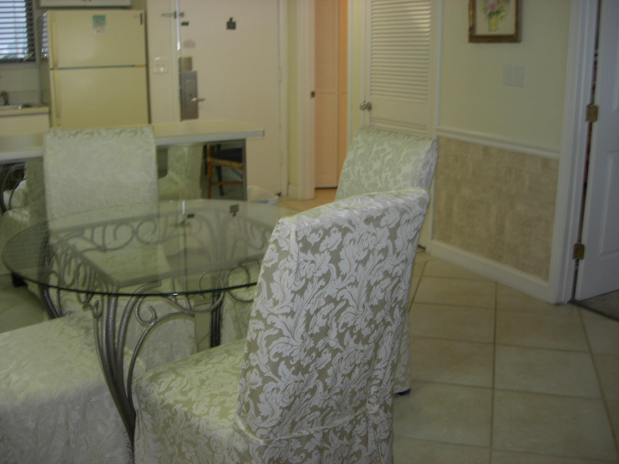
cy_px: 232
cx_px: 310
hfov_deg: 49.0
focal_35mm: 38
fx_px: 680
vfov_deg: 37.7
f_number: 2.8
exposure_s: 1/32
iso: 79
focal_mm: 7.8
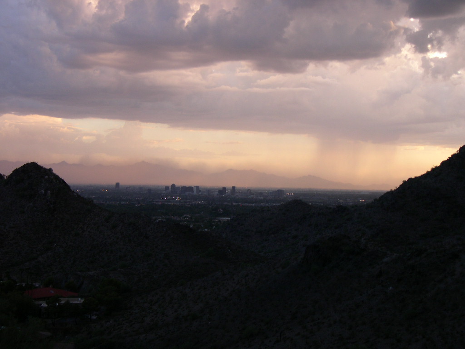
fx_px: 766
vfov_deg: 25.7
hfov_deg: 33.8
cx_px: 232
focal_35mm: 57
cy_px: 174
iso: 100
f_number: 3.4
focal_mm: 12.2
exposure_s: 1/62
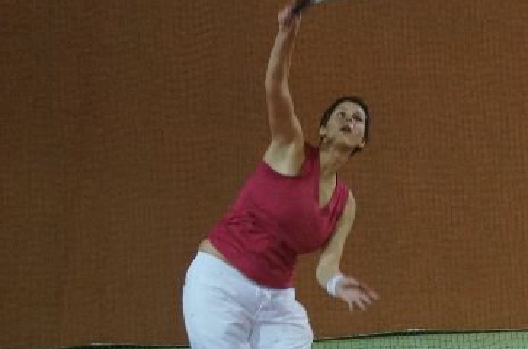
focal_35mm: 248
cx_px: 464
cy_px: 301
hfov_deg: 8.3
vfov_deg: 5.5
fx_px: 3629
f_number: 4.5
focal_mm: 75
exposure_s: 1/125
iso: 3200
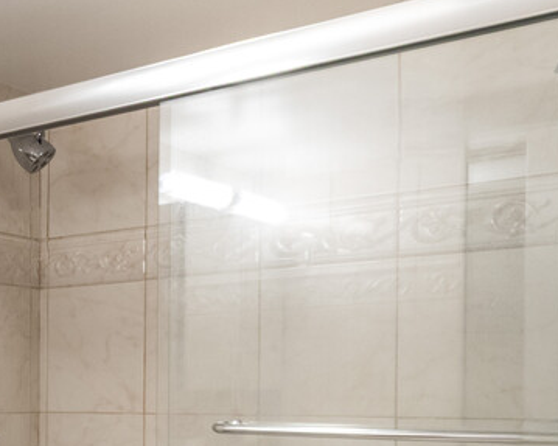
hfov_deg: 21.8
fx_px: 958
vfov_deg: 24.5
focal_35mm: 58
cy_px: 485
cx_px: -425
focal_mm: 8
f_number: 4
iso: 160
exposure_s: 1/15
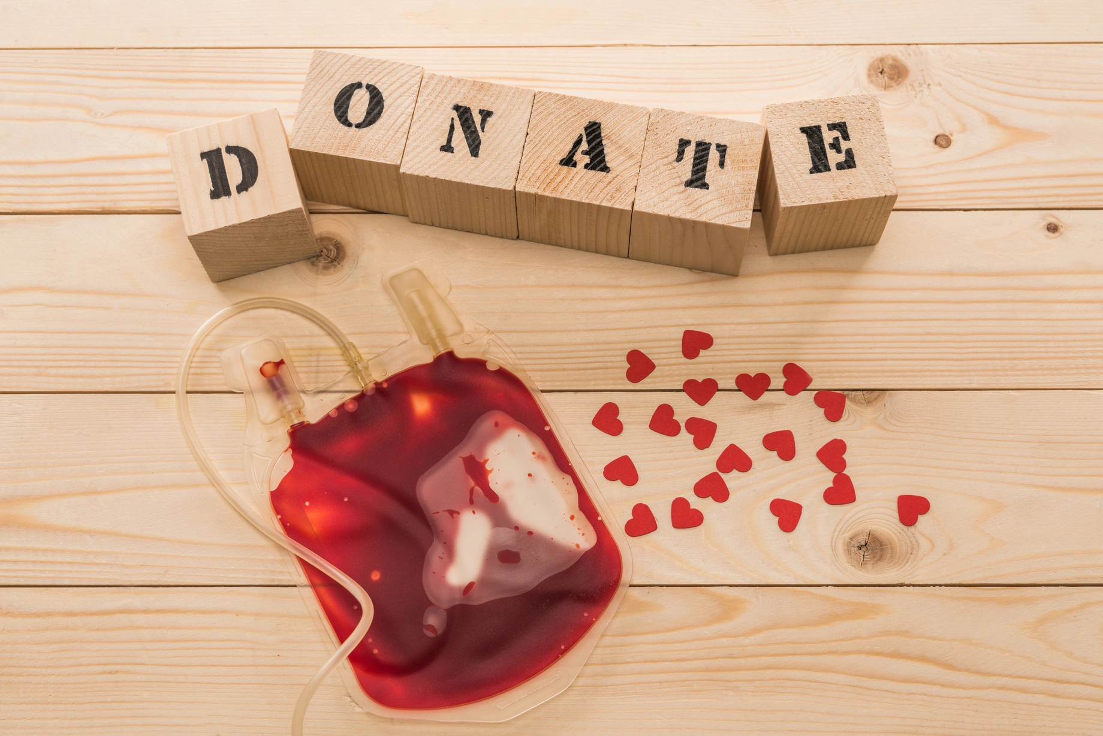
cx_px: 552
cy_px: 368
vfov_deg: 27.0
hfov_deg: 39.6
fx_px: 1532
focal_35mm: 50
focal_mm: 50
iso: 50
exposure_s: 1/125
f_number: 8
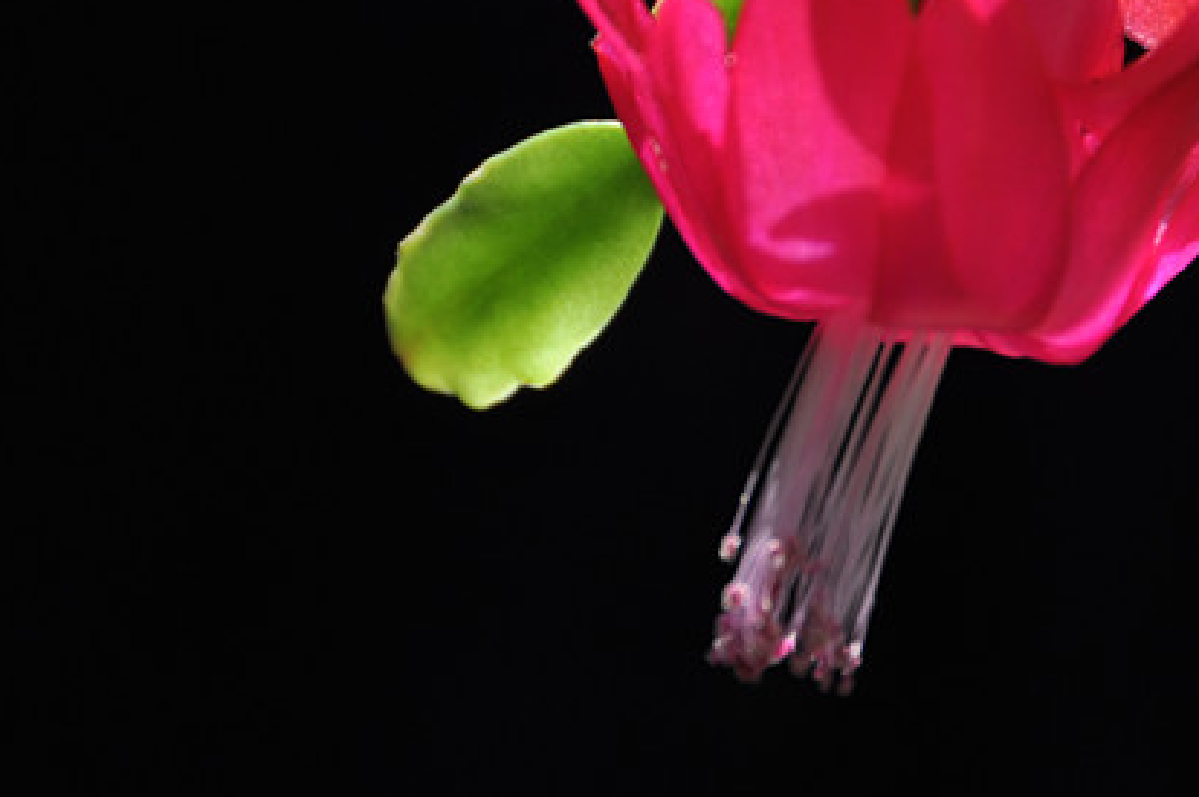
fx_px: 19294
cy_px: 193
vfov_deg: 2.4
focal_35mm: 580
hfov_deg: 3.6
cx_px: 710
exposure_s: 1/160
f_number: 9
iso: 200
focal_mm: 200
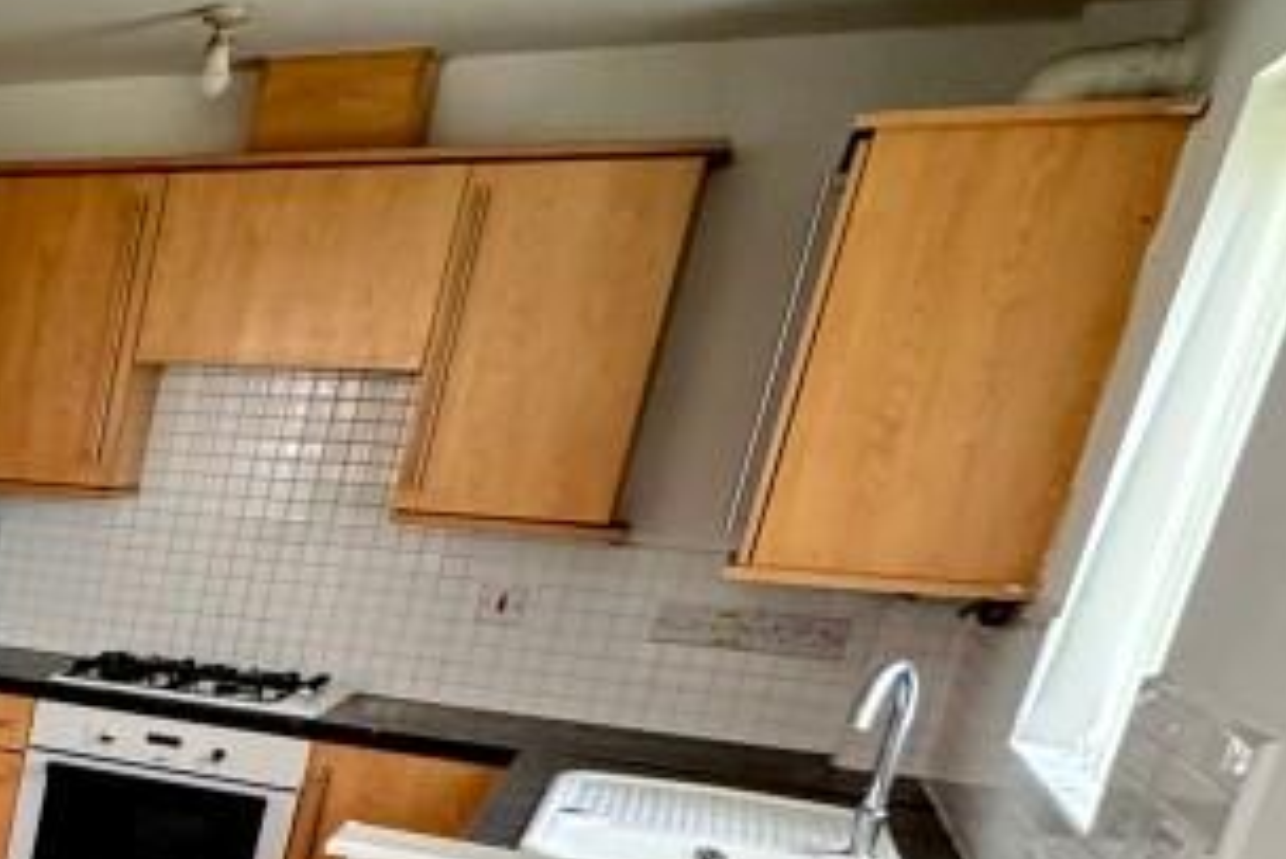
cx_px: -778
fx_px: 1751
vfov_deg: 25.9
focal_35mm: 49
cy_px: 889
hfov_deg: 25.7
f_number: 2.2
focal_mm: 2.22
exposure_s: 1/80
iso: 320
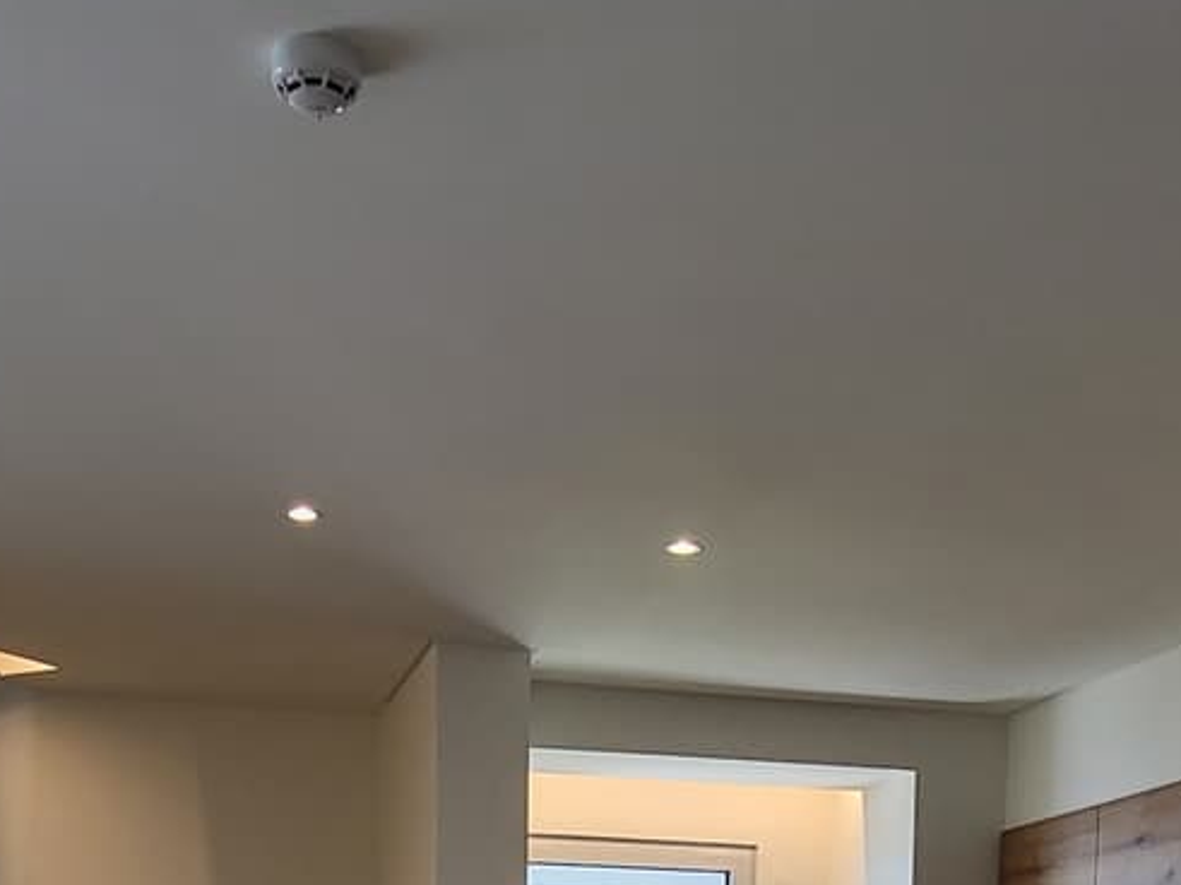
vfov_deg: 23.0
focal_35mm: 53
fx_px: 1808
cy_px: 1275
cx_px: 640
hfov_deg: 36.2
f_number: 2.2
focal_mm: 1.74
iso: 32
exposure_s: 1/50
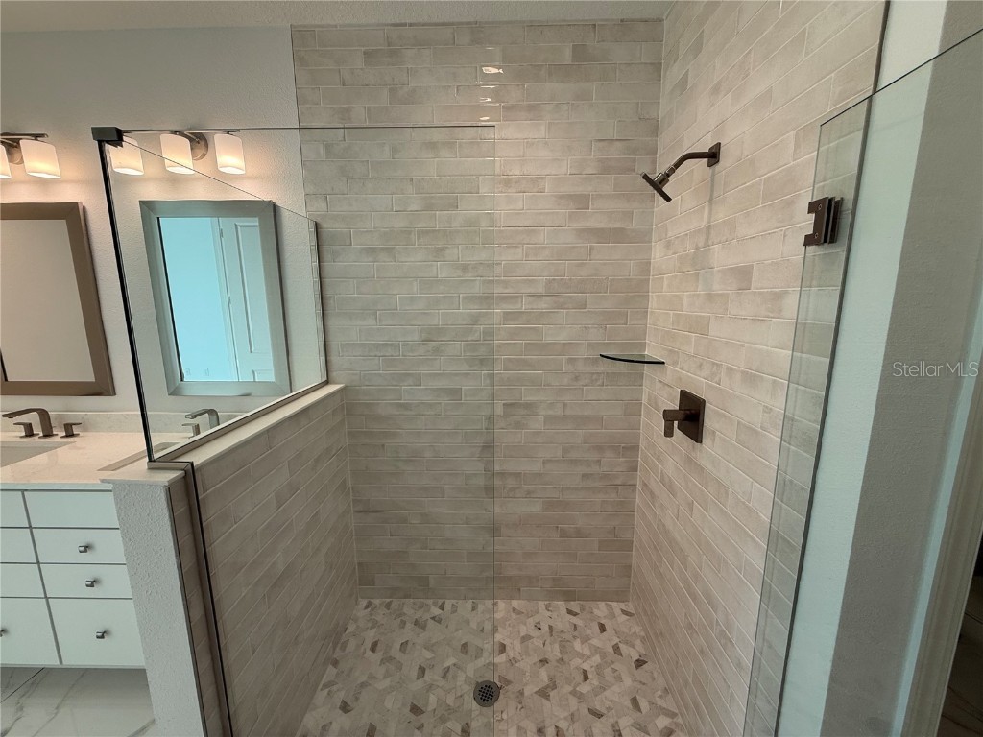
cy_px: 368
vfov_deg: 85.7
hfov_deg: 102.1
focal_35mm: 14
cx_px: 492
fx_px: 398
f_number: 2.2
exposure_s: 1/120
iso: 64
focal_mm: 2.22
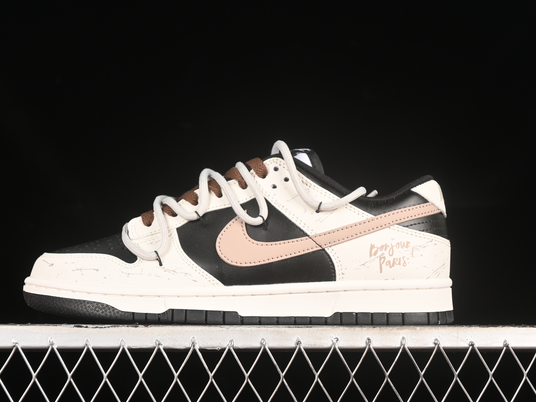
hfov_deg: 23.8
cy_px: 202
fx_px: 1270
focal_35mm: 82
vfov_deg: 18.0
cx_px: 241
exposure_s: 1/60
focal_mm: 50
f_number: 6.3
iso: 160
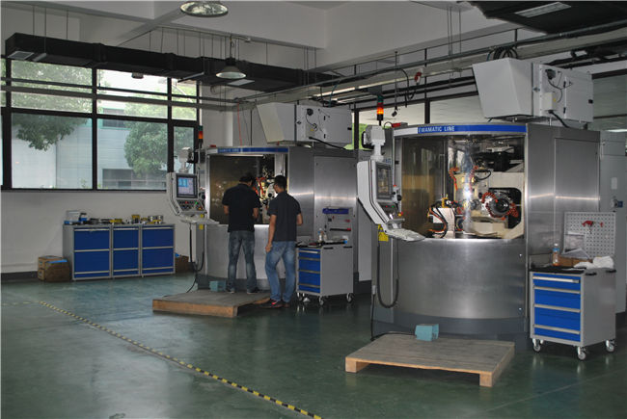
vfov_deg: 34.3
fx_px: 680
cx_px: 314
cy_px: 210
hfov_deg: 49.5
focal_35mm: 39
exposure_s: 1/60
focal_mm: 26
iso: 200
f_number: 4.2
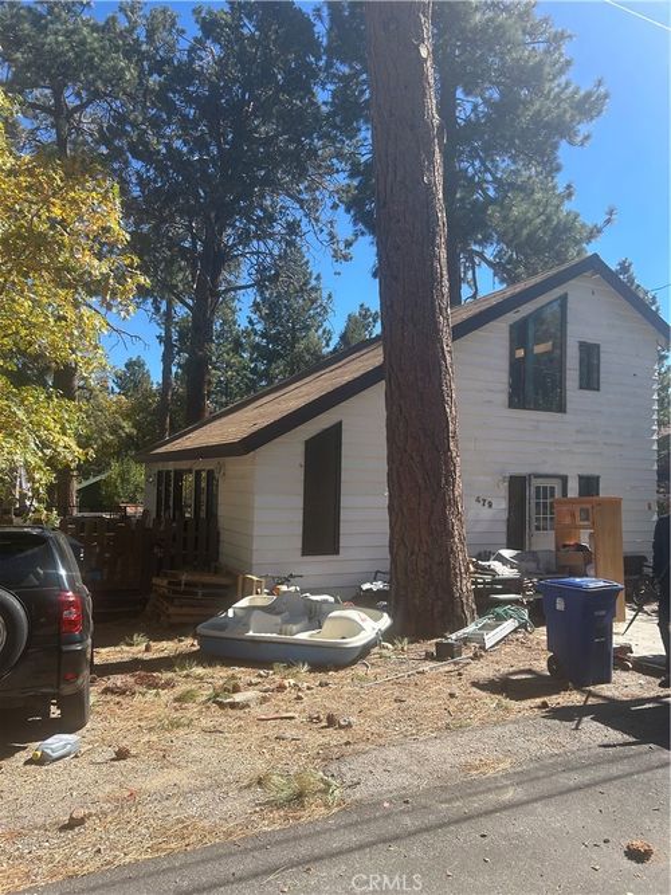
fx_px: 672
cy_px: 448
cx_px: 336
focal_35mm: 26
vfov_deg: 67.3
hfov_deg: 53.0
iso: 50
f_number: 1.5
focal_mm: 5.7
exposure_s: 1/2299
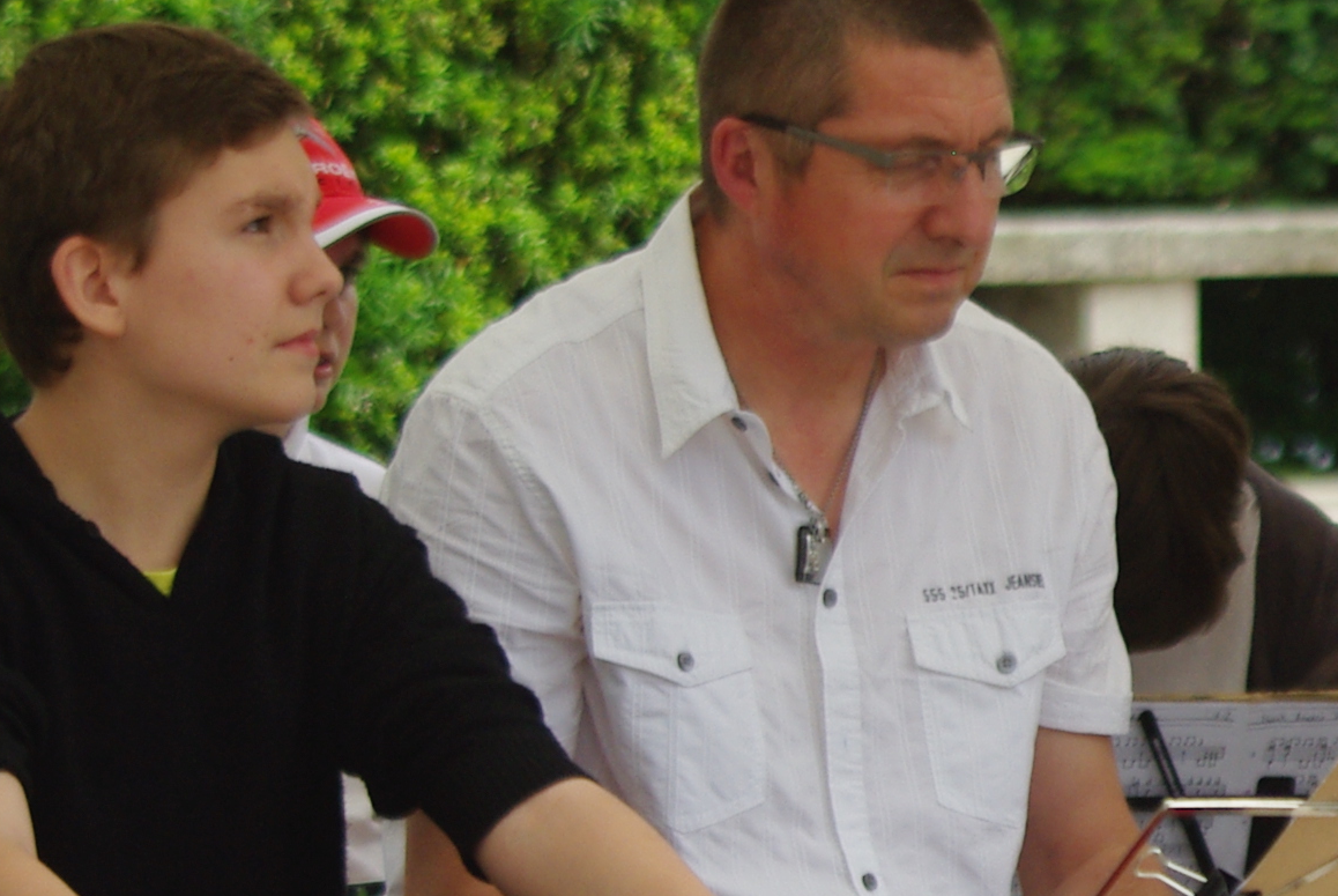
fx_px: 13060
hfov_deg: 5.8
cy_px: 595
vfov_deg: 3.9
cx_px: 1778
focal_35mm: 351
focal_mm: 70
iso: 200
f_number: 4
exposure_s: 1/750
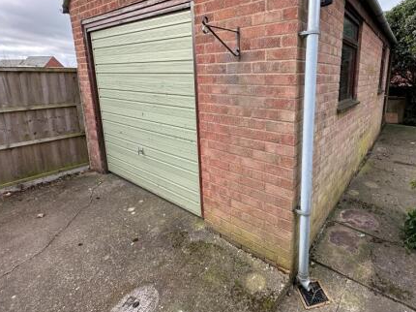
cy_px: 119
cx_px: 254
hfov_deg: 83.4
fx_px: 228
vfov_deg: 67.7
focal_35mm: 19
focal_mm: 2.22
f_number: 2.2
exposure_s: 1/322
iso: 40
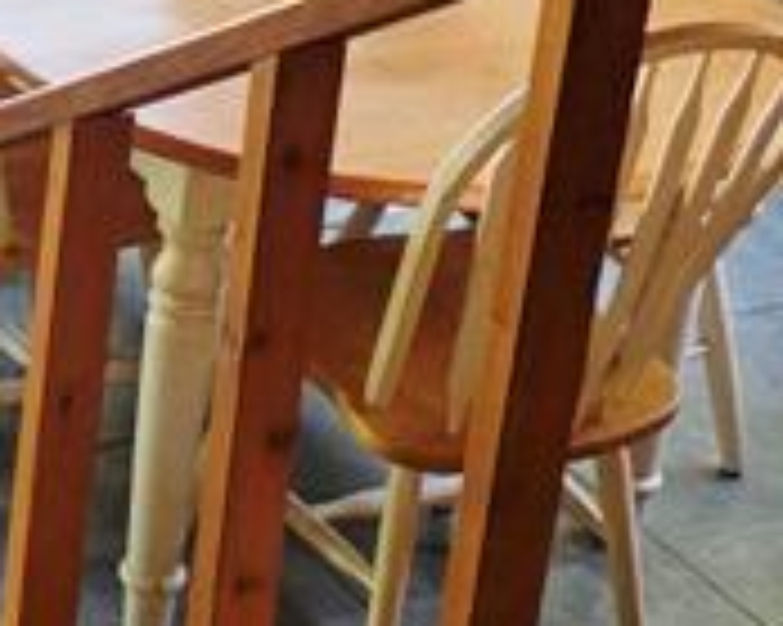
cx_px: -436
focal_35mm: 132
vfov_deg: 11.6
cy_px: 0
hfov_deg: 13.6
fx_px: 3057
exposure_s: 1/120
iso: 400
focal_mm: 6.3
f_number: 1.7
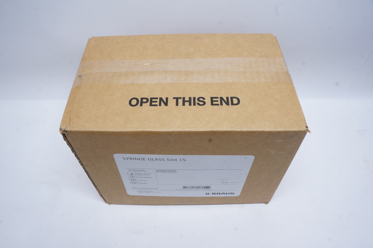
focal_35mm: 27
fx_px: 279
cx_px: 186
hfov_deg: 67.4
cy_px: 124
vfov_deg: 47.8
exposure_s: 1/13
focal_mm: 18
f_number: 14
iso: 800
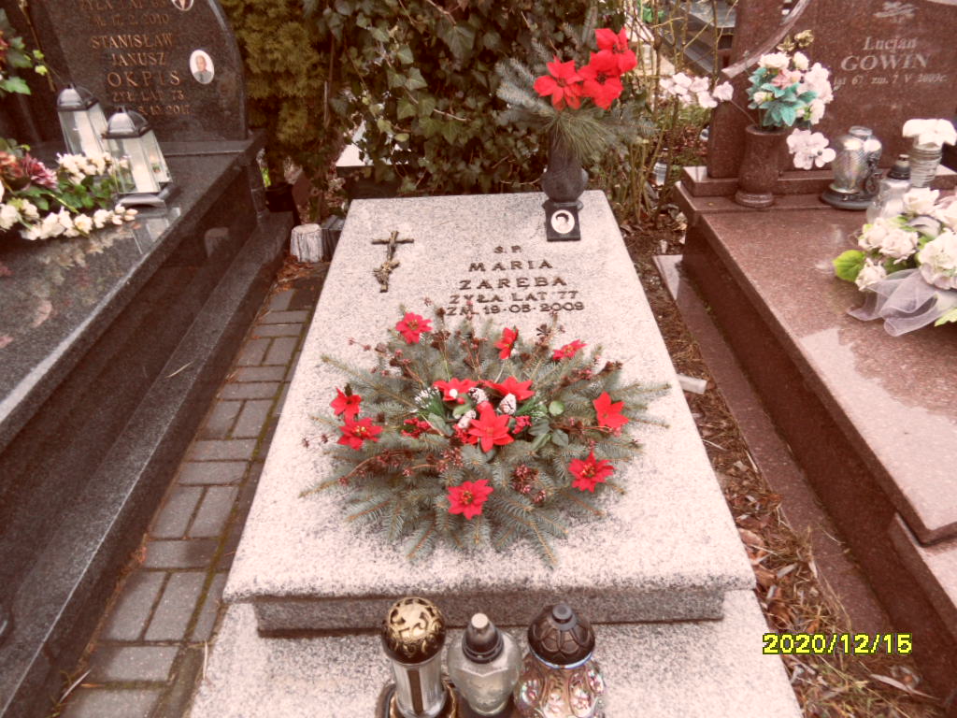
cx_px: 478
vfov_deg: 56.8
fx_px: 664
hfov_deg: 71.6
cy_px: 359
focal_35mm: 24
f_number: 3.2
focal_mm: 3.9
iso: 100
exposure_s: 1/45
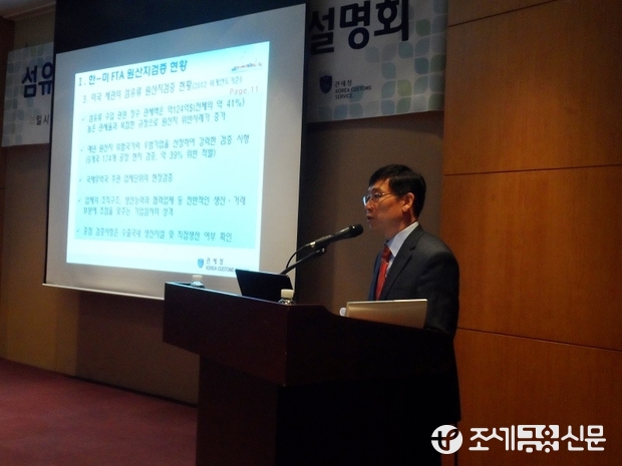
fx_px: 737
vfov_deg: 35.1
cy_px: 233
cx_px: 311
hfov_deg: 45.8
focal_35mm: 41
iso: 400
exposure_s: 1/20
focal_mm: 6.8
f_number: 3.7
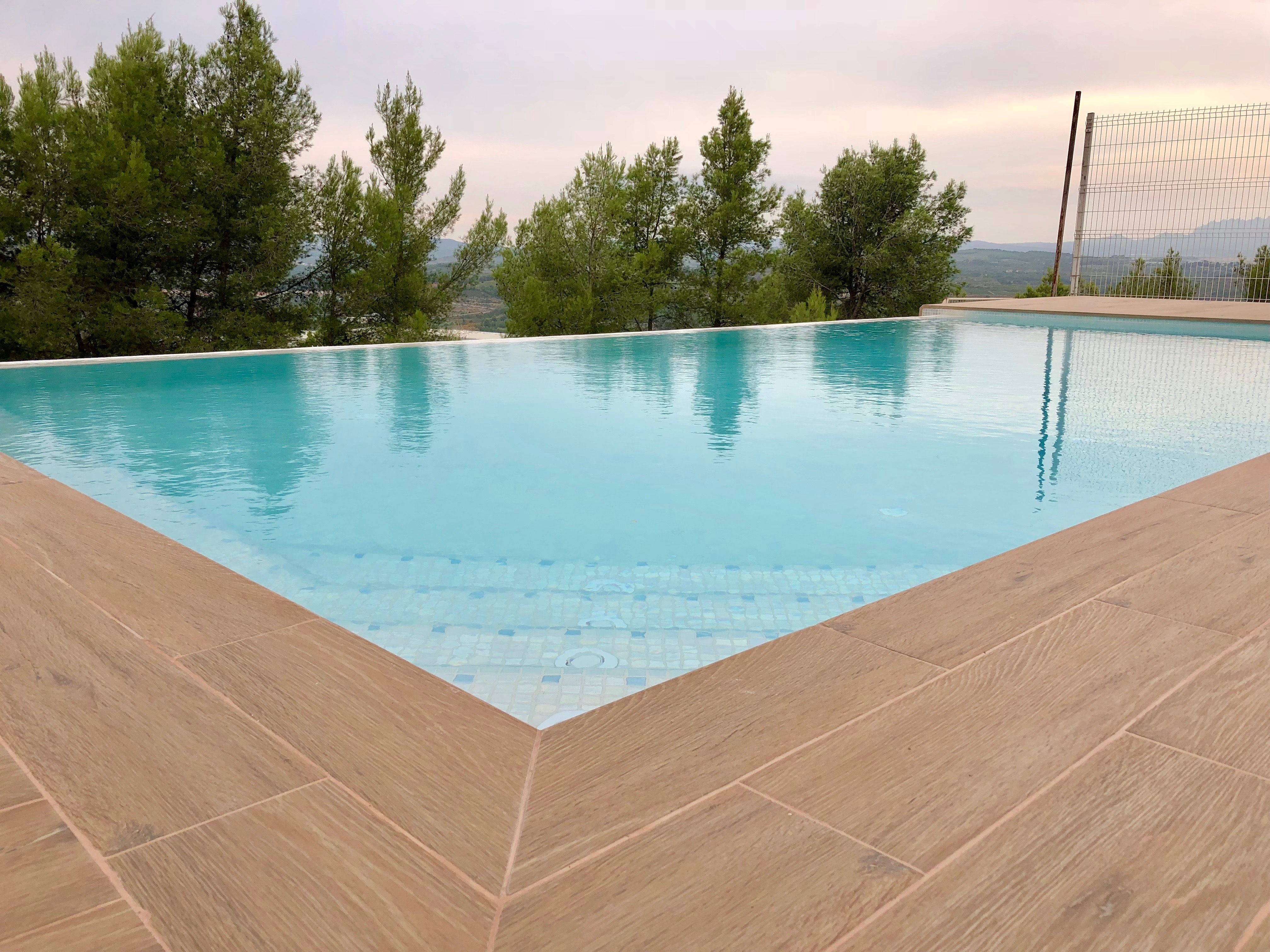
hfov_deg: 63.4
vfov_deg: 49.7
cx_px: 635
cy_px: 476
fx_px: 1027
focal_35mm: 28
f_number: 1.8
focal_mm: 4
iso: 20
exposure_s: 1/417
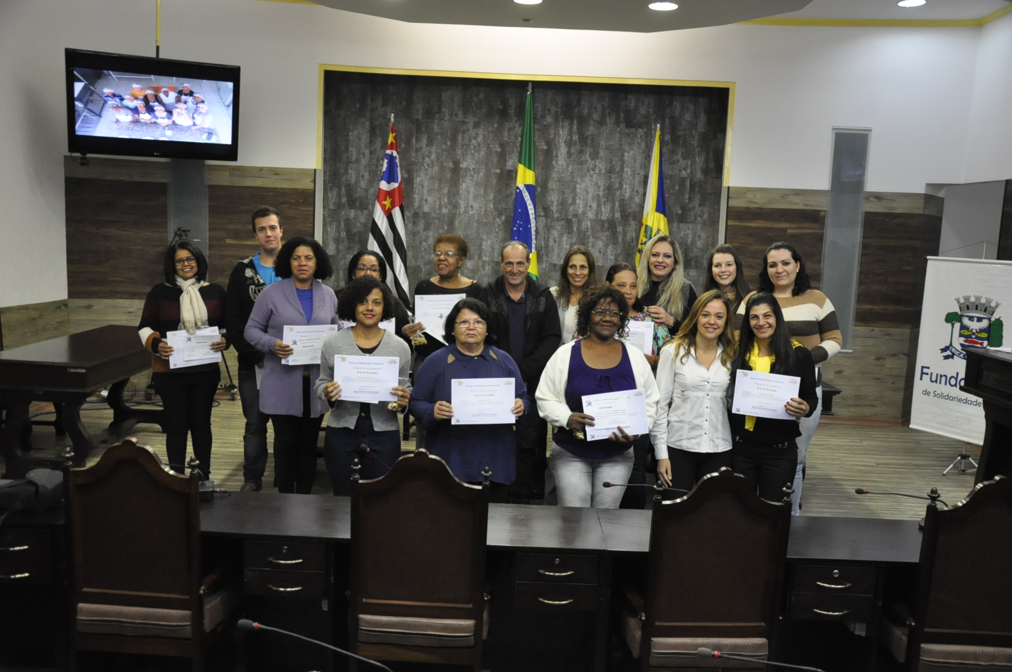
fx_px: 927
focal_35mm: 33
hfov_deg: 57.3
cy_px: 336
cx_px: 506
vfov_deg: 39.9
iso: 2500
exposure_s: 1/100
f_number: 3.8
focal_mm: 22
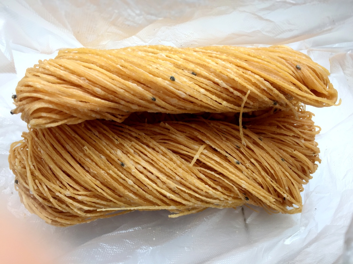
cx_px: 176
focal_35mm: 29
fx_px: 296
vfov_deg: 48.2
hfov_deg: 61.7
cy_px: 132
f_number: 2.2
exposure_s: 1/50
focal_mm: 4.15
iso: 32
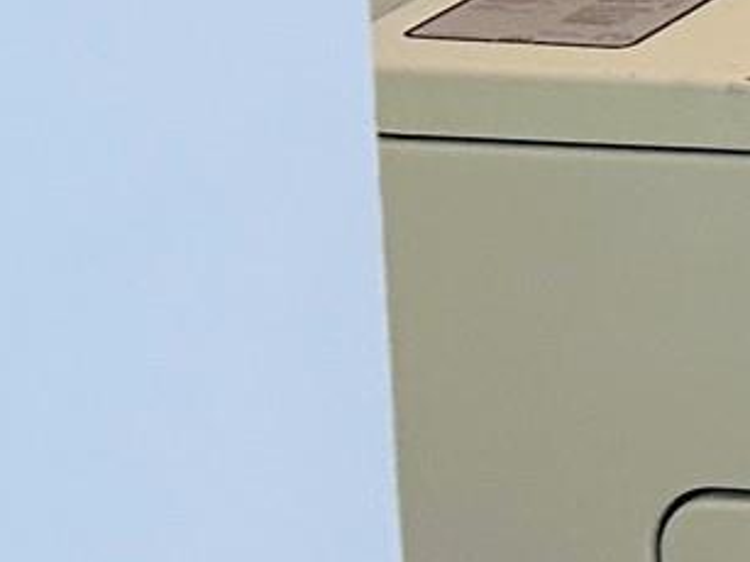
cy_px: -723
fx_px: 3465
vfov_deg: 8.6
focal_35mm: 160
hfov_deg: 10.0
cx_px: 2062
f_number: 1.78
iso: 250
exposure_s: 1/60
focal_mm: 6.86
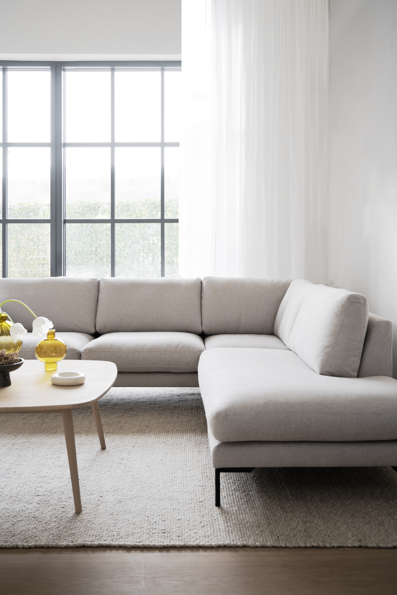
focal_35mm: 32
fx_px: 538
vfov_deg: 58.0
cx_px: 198
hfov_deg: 40.5
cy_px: 298
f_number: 4
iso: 200
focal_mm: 32.5
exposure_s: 1/40
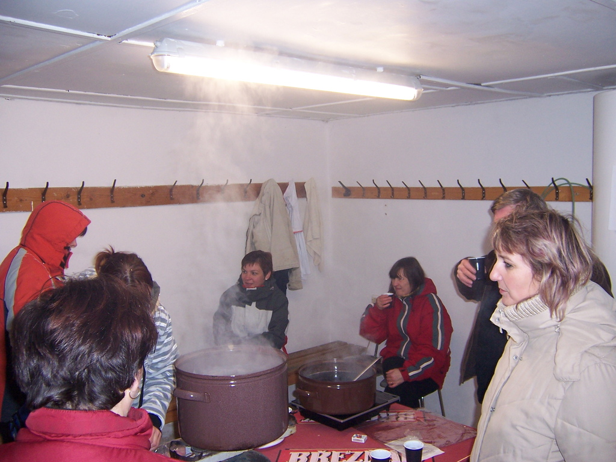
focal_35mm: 33
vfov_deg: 42.9
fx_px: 587
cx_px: 308
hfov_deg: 55.4
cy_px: 231
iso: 140
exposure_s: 1/60
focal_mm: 5.5
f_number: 2.8
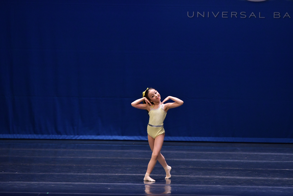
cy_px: 98
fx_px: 2441
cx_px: 146
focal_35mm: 300
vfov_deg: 4.6
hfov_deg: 6.9
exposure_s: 1/1250
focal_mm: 200
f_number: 3.5
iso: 1600
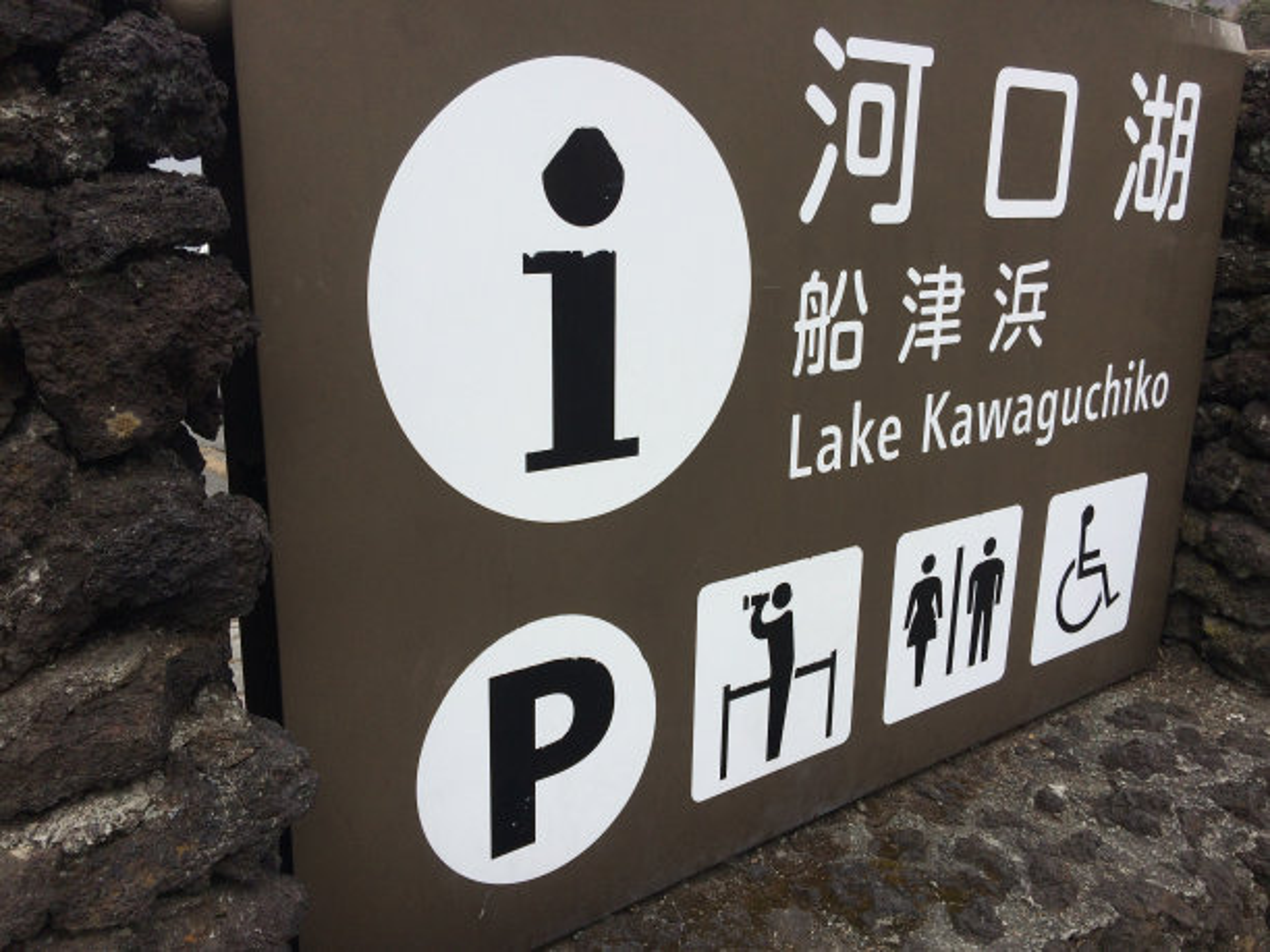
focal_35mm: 29
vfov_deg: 48.2
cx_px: 635
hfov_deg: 61.7
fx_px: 1064
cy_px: 476
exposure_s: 1/1520
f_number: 2.2
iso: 32
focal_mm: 4.15
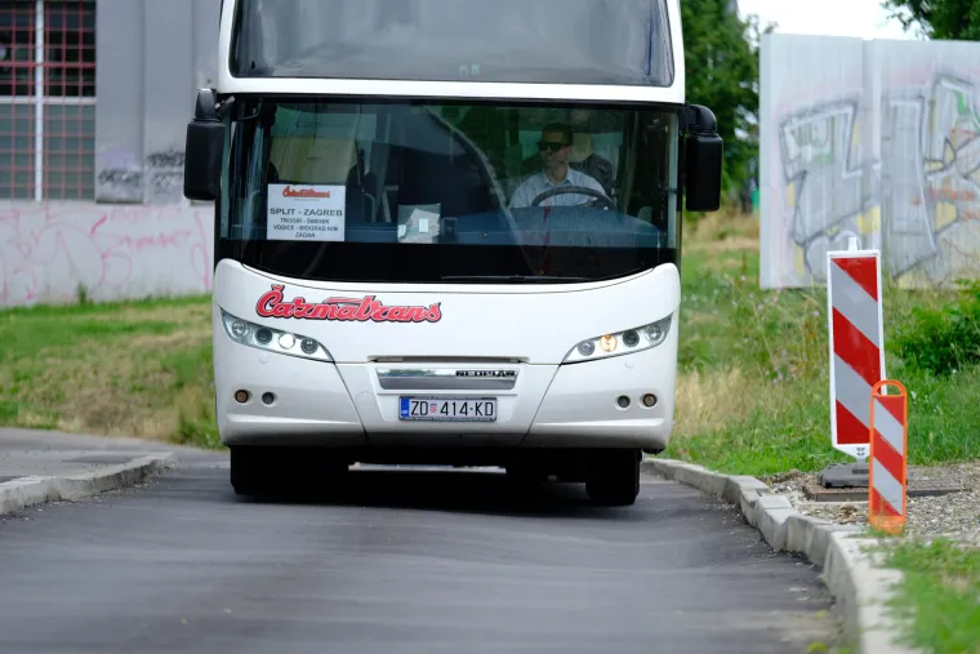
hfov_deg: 9.8
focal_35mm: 210
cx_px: 490
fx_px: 5717
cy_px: 327
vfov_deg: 6.5
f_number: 2.8
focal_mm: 140
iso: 200
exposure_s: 1/1000
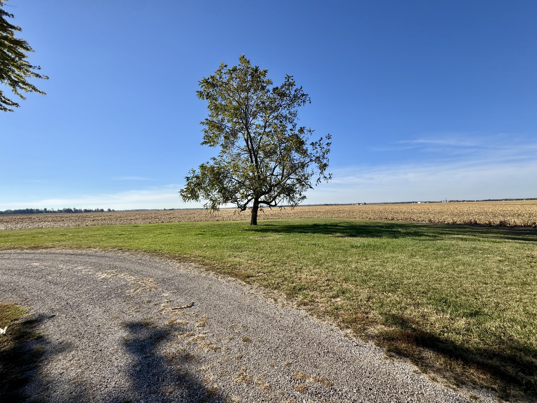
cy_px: 202
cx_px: 268
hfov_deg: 102.1
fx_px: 217
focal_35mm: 14
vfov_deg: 85.7
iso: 50
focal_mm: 2.22
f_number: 2.2
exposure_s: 1/1832
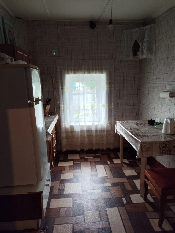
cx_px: 88
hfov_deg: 54.9
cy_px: 116
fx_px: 168
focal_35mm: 25
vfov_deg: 69.4
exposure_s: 1/50
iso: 80
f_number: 1.79
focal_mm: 4.71
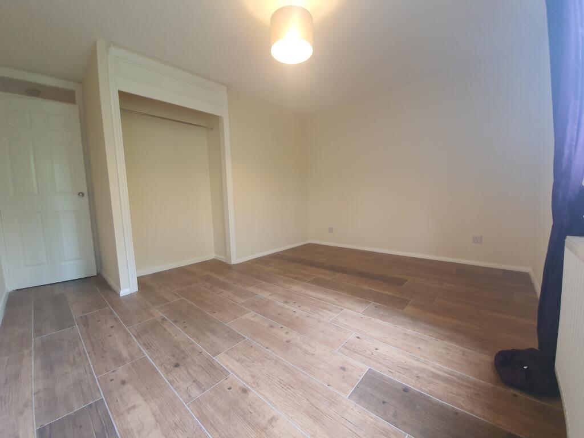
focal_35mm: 13
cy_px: 219
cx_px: 292
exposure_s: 1/50
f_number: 2.2
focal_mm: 1.8
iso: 250
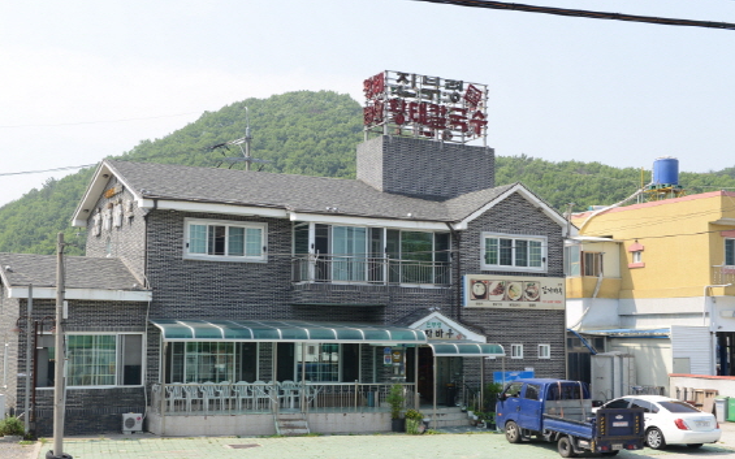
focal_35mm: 48
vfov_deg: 26.8
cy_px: 265
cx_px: 350
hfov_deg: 41.8
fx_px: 961
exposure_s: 1/125
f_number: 8
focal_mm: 38
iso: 100
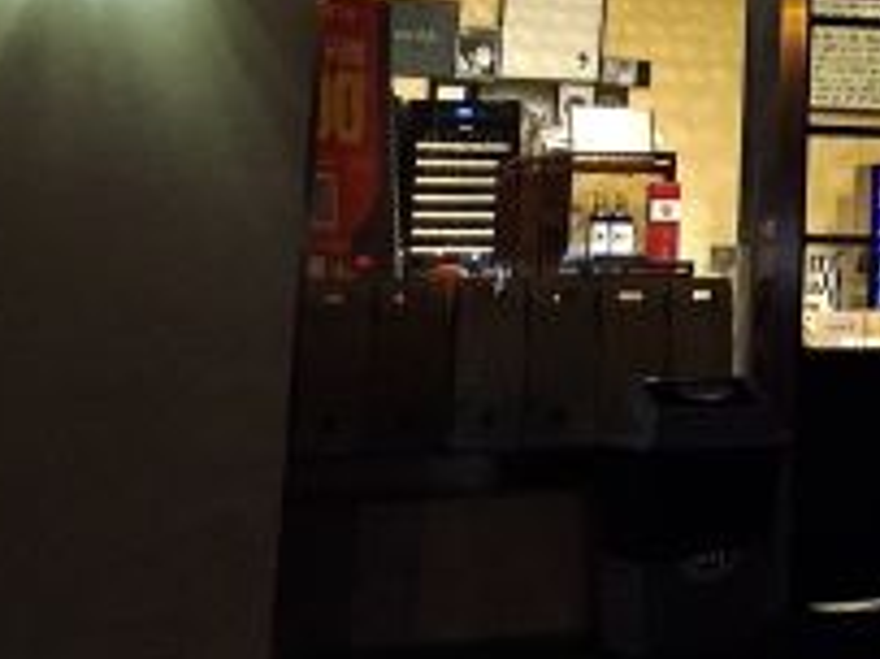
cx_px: 1175
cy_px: -202
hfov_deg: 18.2
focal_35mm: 100
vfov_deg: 14.2
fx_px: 2541
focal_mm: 4.15
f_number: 2.2
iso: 250
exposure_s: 1/20
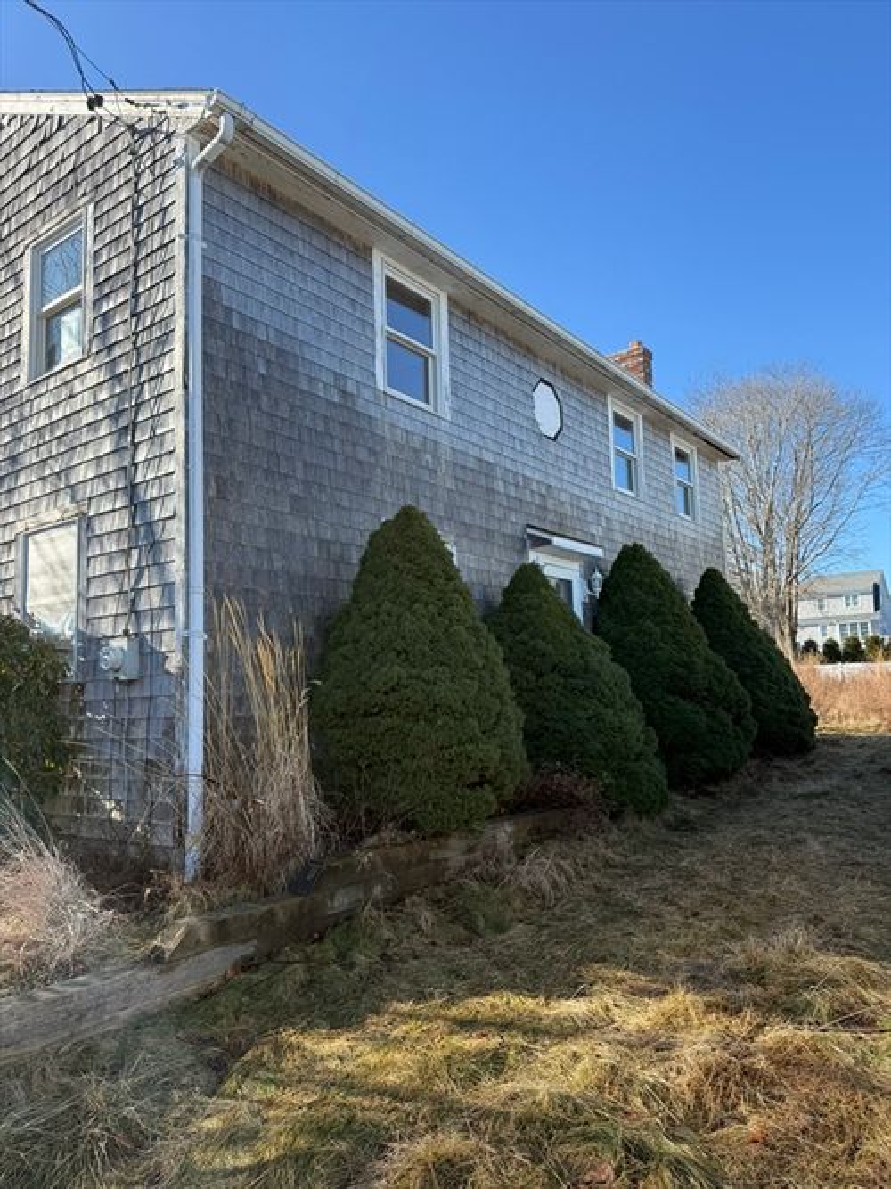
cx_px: 446
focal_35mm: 24
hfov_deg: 56.8
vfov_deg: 71.6
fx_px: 824
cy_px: 594
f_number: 1.78
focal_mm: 6.76
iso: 80
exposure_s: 1/1493
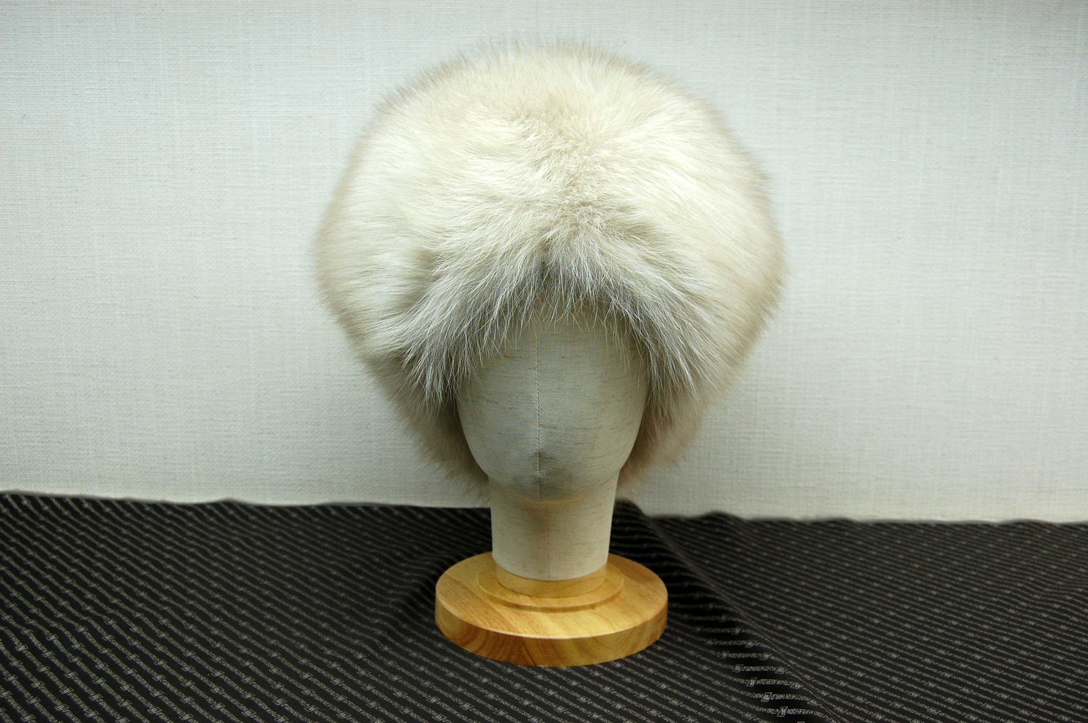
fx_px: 1178
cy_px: 362
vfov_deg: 34.1
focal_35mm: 39
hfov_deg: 49.6
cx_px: 544
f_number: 5.6
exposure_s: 1/125
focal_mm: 26
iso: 360
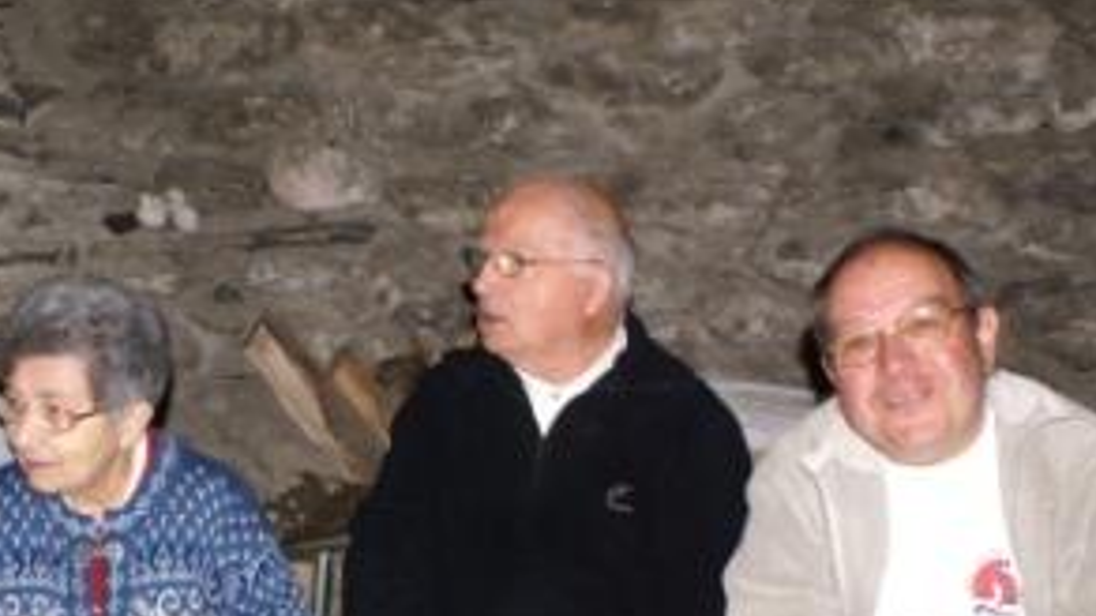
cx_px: 394
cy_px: 421
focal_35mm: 58
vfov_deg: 20.6
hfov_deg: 35.8
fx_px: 1685
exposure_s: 1/60
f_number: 5.6
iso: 400
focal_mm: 24
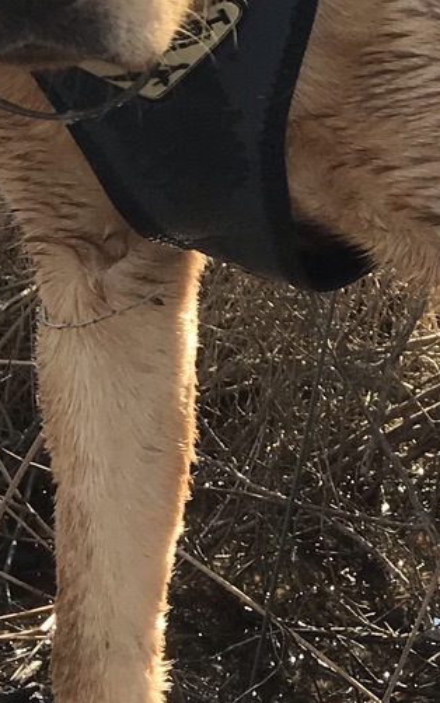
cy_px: 20
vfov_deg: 16.9
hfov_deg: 10.6
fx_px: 2320
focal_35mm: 121
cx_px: 569
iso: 20
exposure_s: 1/488
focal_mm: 3.99
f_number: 1.8
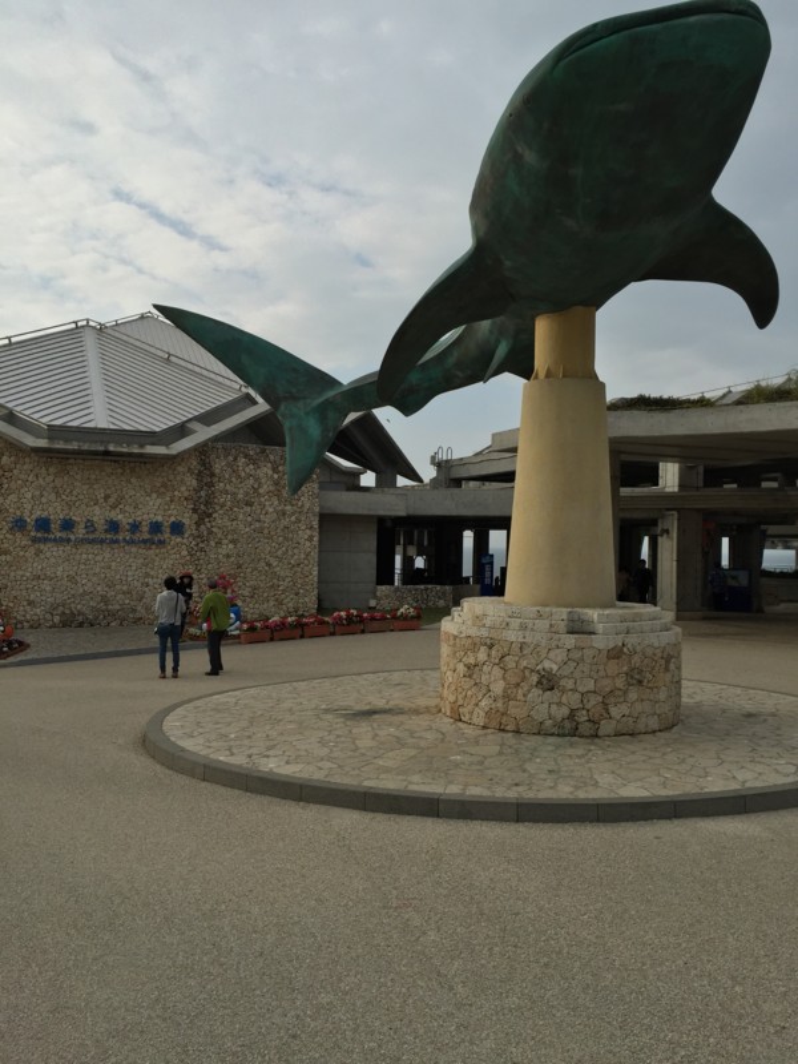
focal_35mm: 29
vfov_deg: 61.7
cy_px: 532
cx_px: 399
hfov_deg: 48.2
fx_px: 891
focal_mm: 4.15
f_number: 2.2
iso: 32
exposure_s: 1/2639
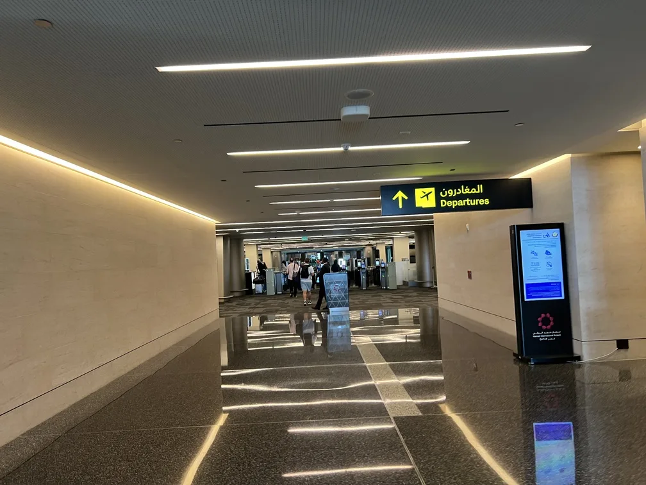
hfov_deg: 67.3
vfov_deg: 53.1
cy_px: 242
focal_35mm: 26
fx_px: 485
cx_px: 323
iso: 80
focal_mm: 5.7
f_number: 1.5
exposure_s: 1/50
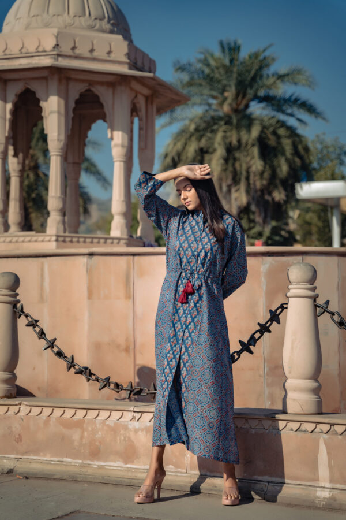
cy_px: 260
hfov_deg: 19.5
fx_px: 1009
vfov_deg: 28.8
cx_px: 173
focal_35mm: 70
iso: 100
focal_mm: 70
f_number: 2.8
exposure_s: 1/1250
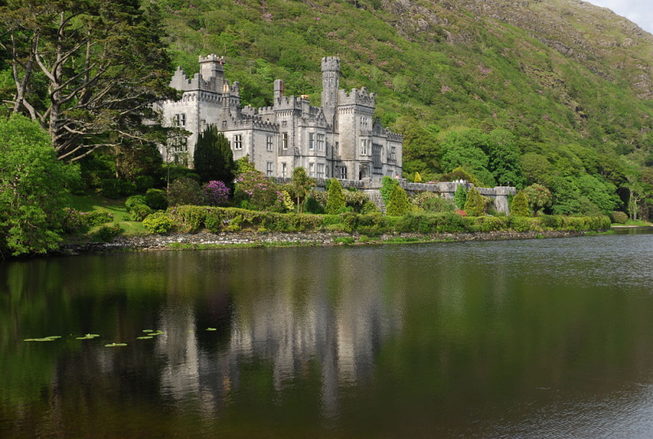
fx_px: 845
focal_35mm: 46
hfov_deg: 42.2
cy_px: 220
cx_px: 326
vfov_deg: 29.1
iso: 100
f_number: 8
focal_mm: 31
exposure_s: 1/180
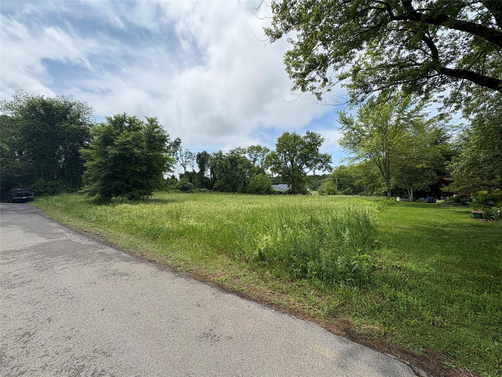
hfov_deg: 102.1
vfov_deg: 85.7
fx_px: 203
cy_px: 188
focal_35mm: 14
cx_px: 251
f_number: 2.2
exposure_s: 1/3106
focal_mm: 2.22
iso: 50
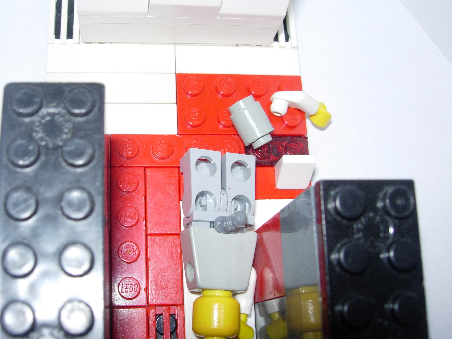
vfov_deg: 32.2
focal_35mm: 45
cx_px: 185
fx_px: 588
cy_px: 173
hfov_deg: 41.9
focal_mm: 7.8
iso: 79
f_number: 4.8
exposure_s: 1/64
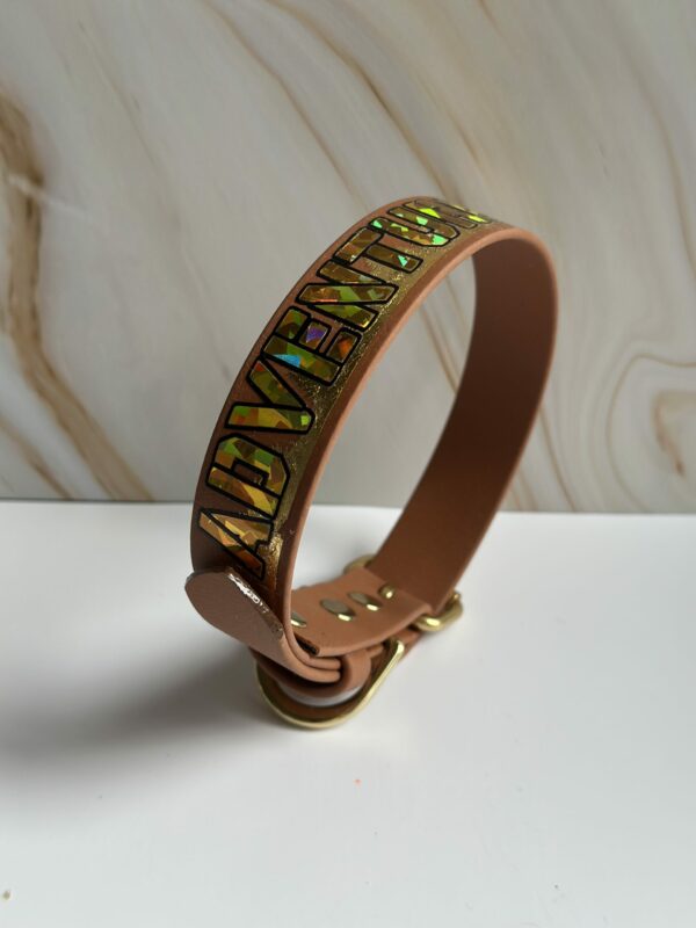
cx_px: 348
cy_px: 464
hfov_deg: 30.3
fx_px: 1287
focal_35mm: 48
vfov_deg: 39.7
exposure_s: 1/229
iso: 80
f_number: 1.78
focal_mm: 6.86
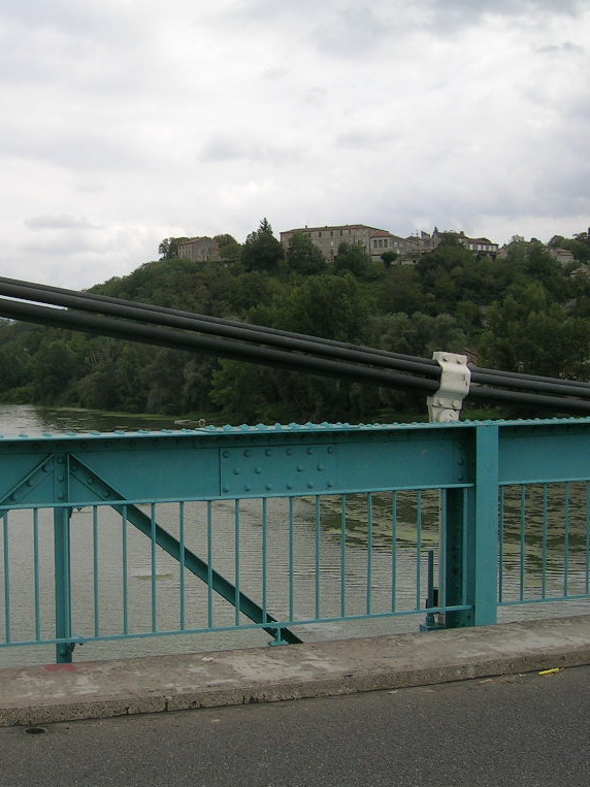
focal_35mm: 47
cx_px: 136
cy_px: 394
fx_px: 1068
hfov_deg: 30.3
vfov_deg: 40.4
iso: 50
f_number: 4.8
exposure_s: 1/375
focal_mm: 5.4
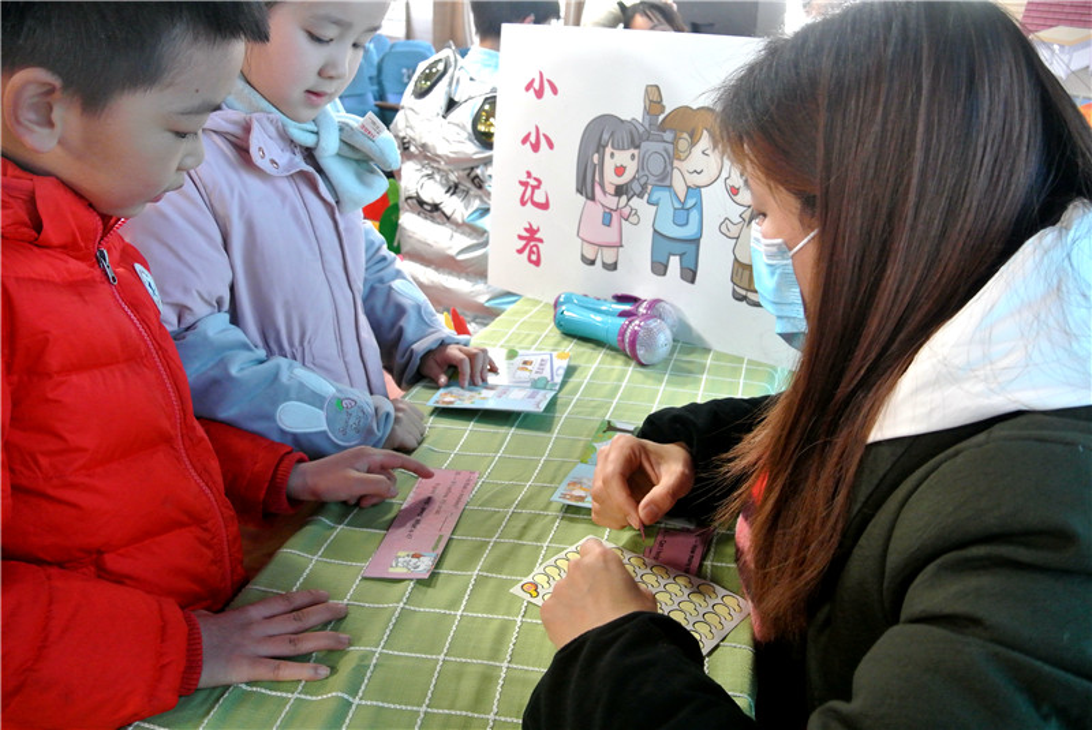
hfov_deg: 63.6
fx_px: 880
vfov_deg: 45.0
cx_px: 546
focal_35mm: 29
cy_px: 365
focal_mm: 11
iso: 800
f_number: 3.5
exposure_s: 1/80
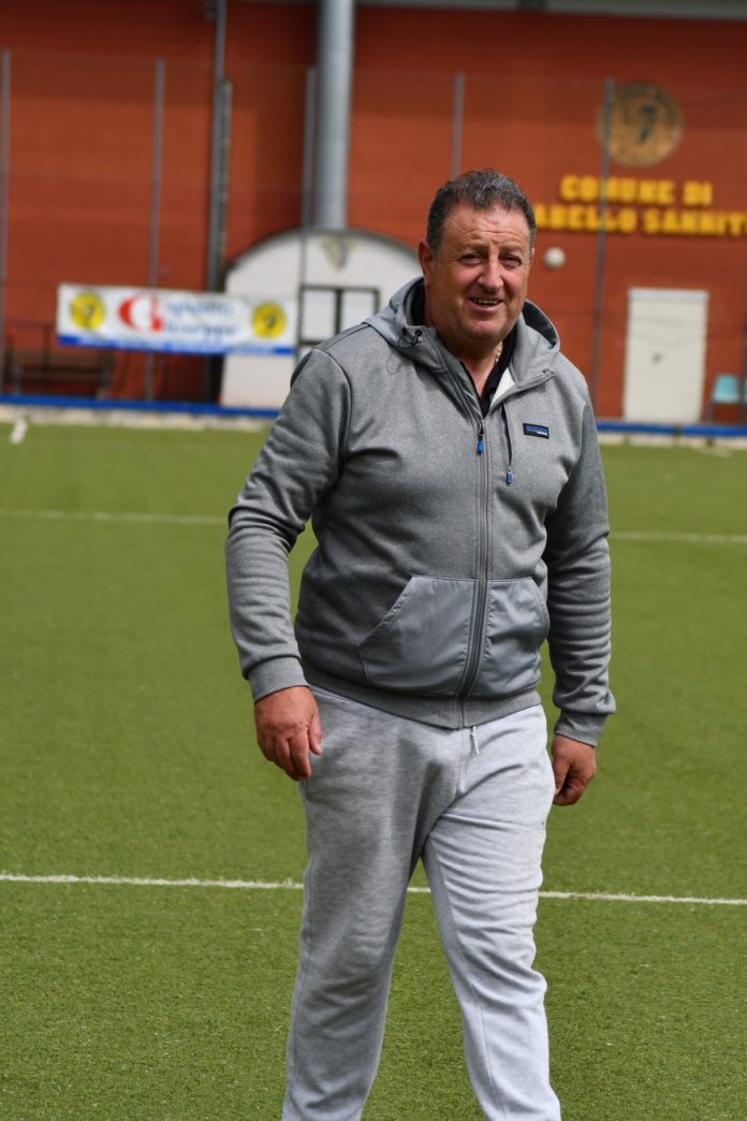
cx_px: 374
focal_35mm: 187
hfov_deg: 7.3
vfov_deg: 11.0
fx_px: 5820
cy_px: 560
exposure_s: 1/2000
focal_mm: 125
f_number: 7.1
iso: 400
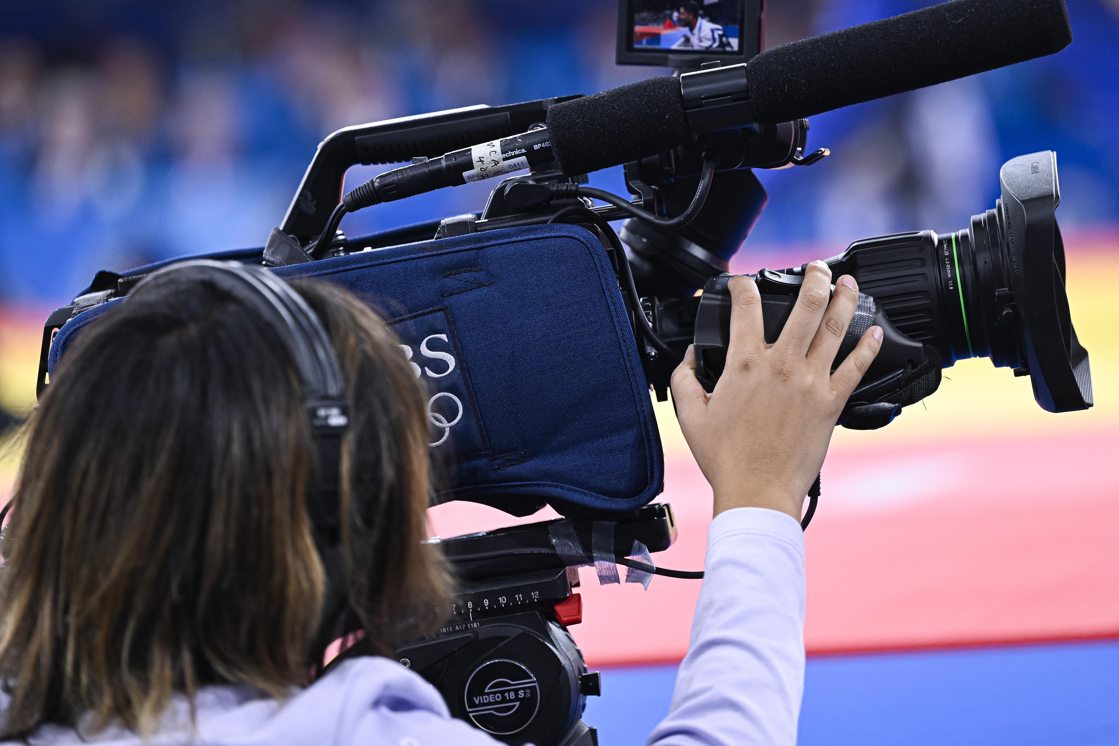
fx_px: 6465
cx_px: 643
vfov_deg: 6.6
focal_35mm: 208
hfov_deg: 9.9
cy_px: 239
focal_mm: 150
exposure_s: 1/800
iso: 800
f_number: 2.8
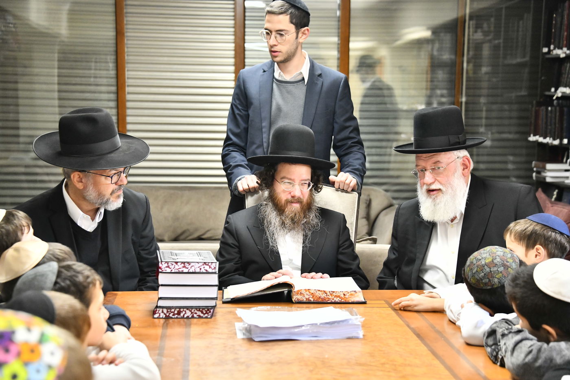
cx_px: 285
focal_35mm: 72
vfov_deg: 18.9
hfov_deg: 28.1
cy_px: 190
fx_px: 1140
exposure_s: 1/125
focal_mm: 72
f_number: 5.6
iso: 3200
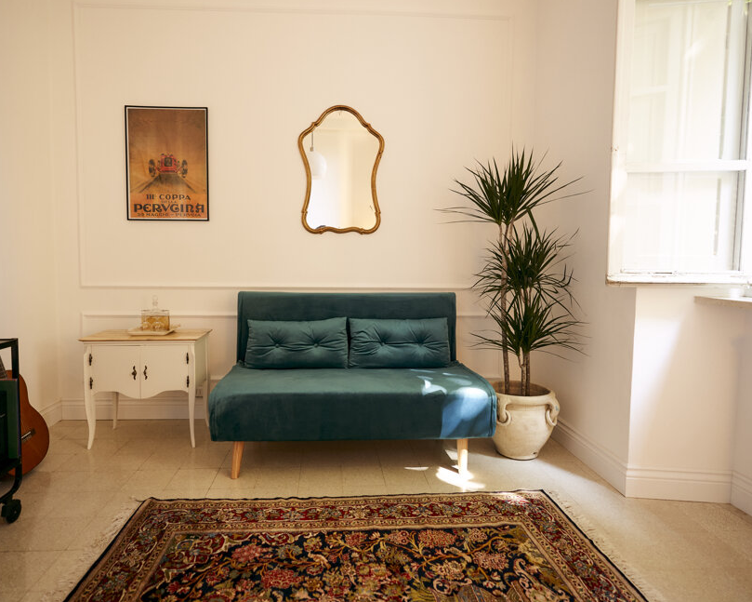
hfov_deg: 83.2
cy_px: 289
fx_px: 423
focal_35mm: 19
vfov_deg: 70.8
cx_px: 351
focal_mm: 16
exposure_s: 1/125
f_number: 2.8
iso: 1250
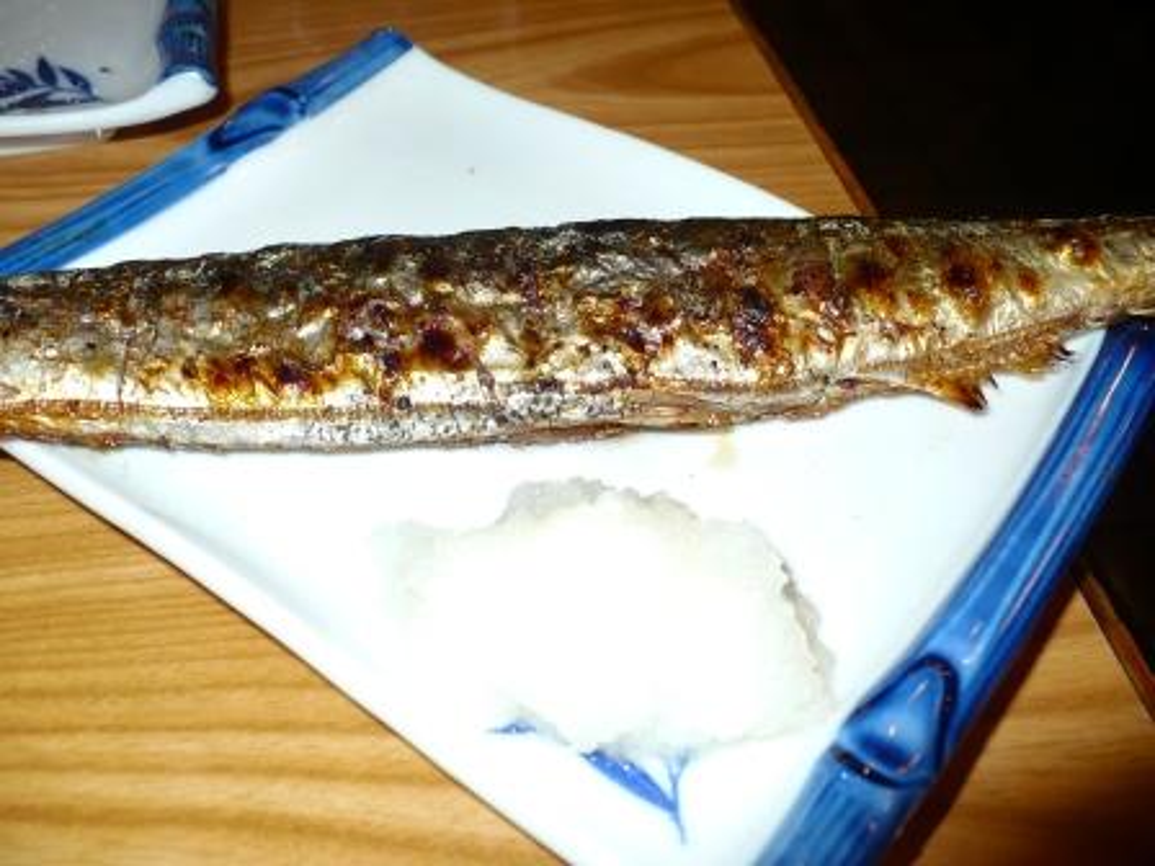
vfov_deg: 38.7
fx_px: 1235
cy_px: 433
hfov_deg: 50.1
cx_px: 578
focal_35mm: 37
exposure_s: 1/30
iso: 100
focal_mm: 6.1
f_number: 2.8
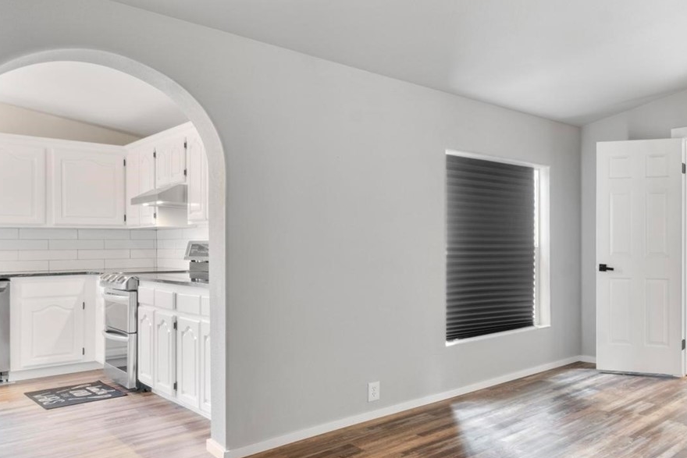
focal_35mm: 27
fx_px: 515
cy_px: 234
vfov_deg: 47.9
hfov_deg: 58.7
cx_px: 603
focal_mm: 14
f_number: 9
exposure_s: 6
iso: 250
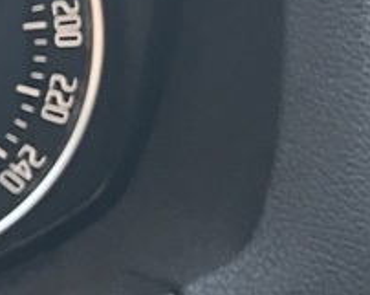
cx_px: -432
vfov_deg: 7.9
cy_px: 68
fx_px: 2132
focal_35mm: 195
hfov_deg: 9.2
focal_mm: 3.99
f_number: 1.8
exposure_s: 1/50
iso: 80
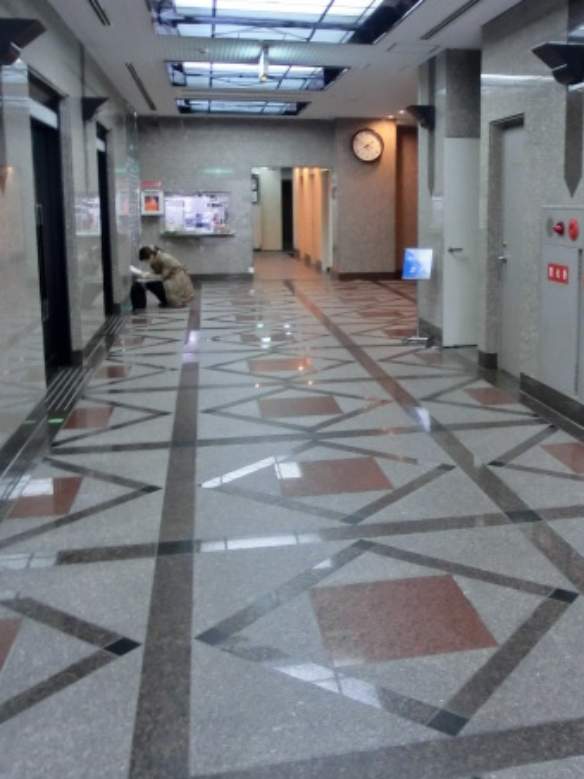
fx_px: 765
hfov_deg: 41.1
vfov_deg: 53.6
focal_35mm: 34
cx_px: 401
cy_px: 317
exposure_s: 1/50
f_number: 3
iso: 800
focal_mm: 4.24
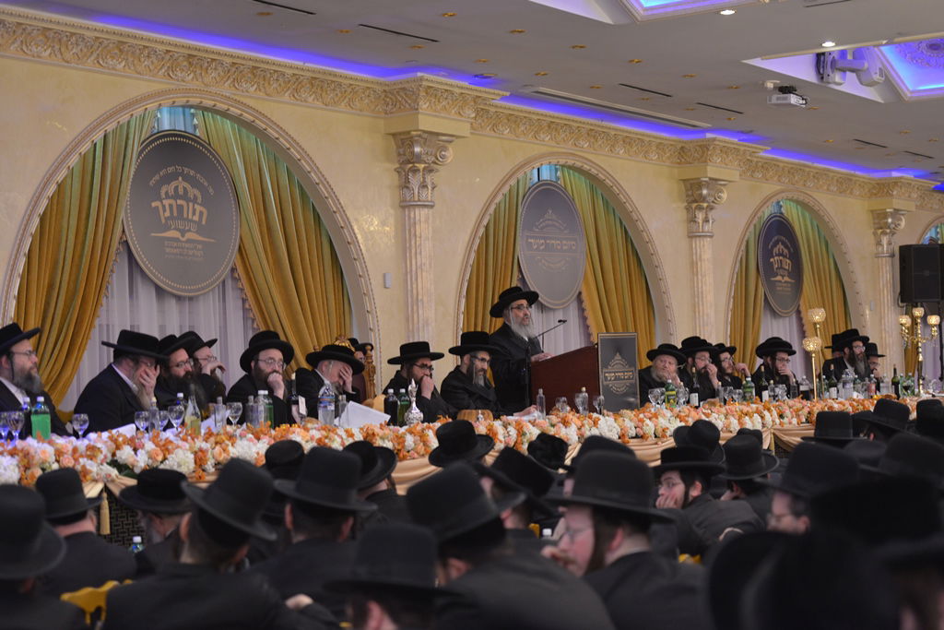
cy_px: 315
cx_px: 472
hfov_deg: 28.8
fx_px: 1836
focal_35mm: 70
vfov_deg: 19.5
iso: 2000
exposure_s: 1/100
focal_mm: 70
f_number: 2.8
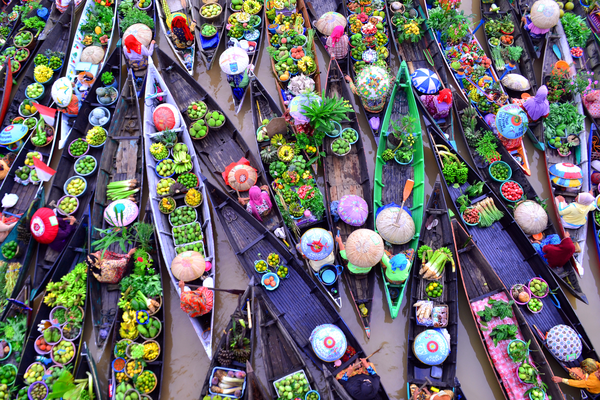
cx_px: 300
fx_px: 450
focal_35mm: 27
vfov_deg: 47.9
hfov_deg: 67.4
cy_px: 200
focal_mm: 18
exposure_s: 1/40
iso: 400
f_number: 7.1
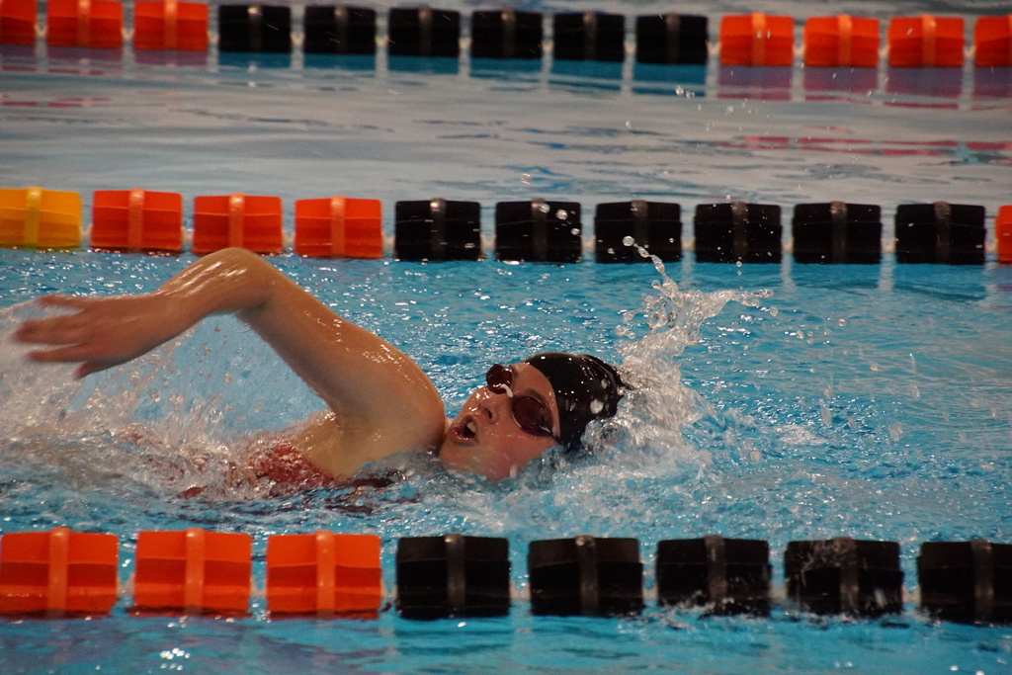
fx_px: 6747
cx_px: 506
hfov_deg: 8.6
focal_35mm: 240
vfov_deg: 5.7
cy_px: 338
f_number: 6.3
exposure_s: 1/200
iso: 3200
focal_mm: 160
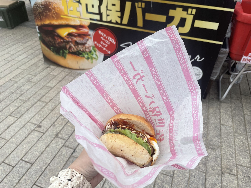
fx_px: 189
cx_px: 126
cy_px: 94
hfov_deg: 67.3
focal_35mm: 26
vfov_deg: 53.1
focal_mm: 4.2
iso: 32
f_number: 1.6
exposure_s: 1/1072
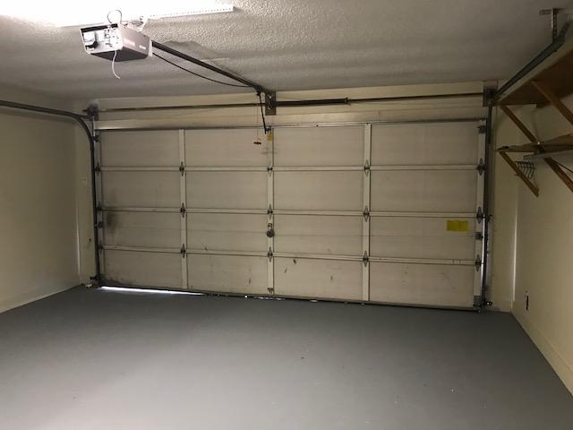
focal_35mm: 28
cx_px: 286
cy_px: 215
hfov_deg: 63.4
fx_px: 463
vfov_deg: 49.7
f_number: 1.8
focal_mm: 3.99
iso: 100
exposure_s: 1/9
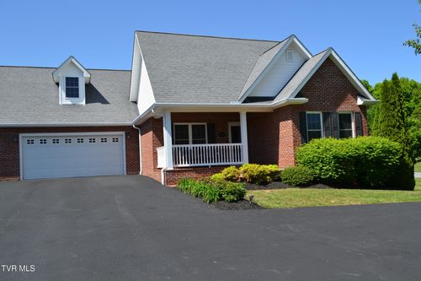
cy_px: 140
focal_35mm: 33
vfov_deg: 39.9
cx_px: 210
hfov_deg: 57.2
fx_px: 386
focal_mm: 22
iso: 100
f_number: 8
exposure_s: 1/250
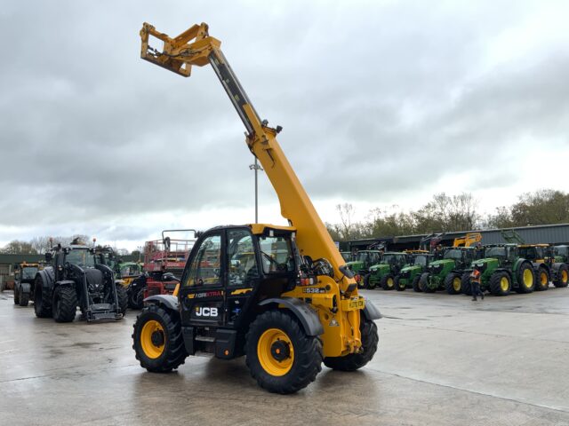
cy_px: 213
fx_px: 477
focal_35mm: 29
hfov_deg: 61.7
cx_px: 284
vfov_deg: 48.2
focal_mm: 3
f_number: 1.8
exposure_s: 1/122
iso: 32
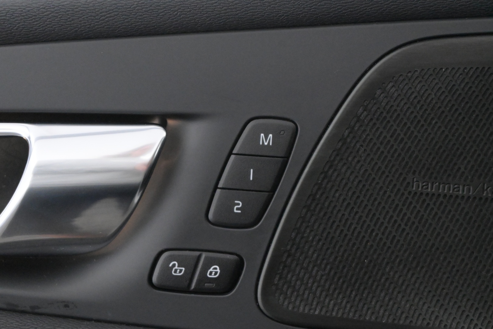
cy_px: 164
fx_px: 1027
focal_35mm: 75
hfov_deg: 27.0
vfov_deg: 18.2
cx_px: 246
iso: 8000
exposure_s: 1/80
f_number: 6.3
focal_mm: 50
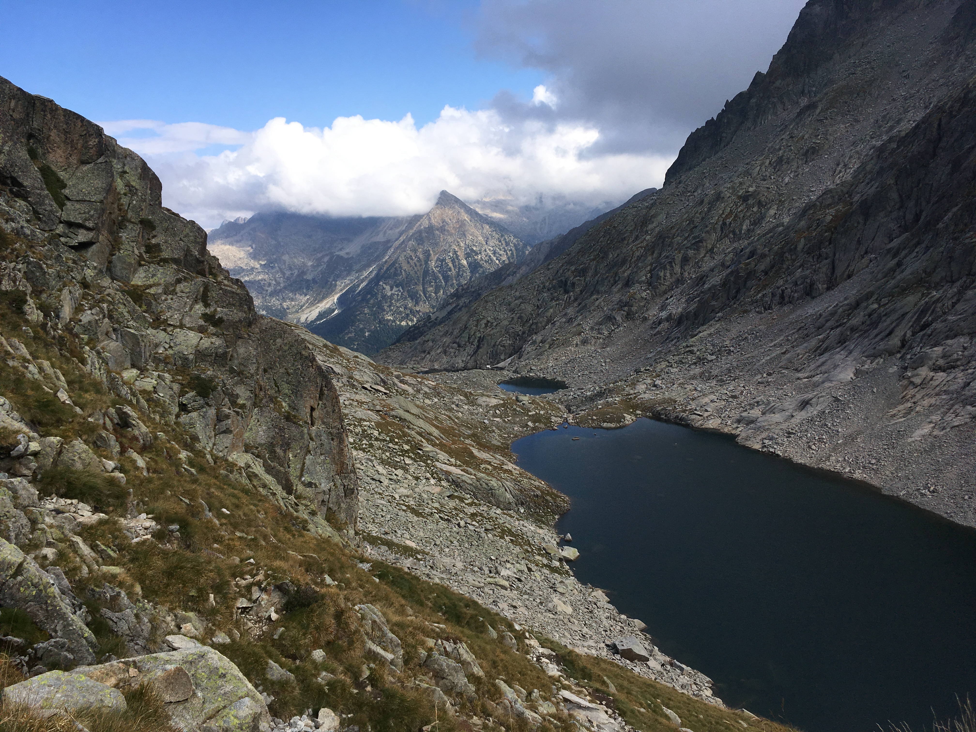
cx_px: 488
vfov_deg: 48.2
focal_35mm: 29
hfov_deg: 61.7
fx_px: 818
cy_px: 366
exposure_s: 1/2747
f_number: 2.2
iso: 25
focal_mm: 4.15
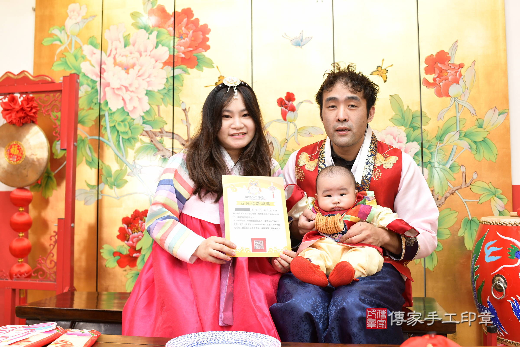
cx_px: 260
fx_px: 506
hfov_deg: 54.4
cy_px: 174
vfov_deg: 37.9
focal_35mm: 35
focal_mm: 35
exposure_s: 1/200
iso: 1000
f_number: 4.5
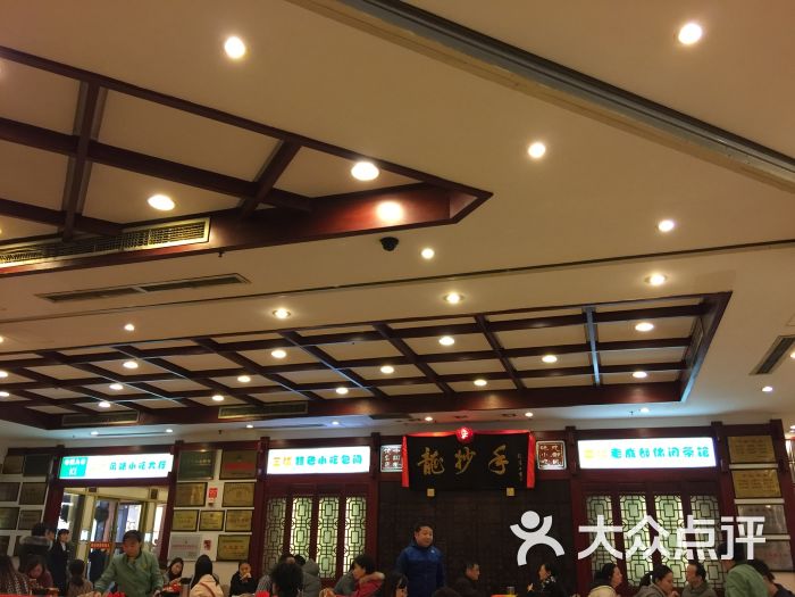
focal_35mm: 29
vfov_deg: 48.2
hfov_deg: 61.7
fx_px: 666
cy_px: 298
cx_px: 398
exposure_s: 1/17
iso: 100
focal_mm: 4.15
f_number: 2.2
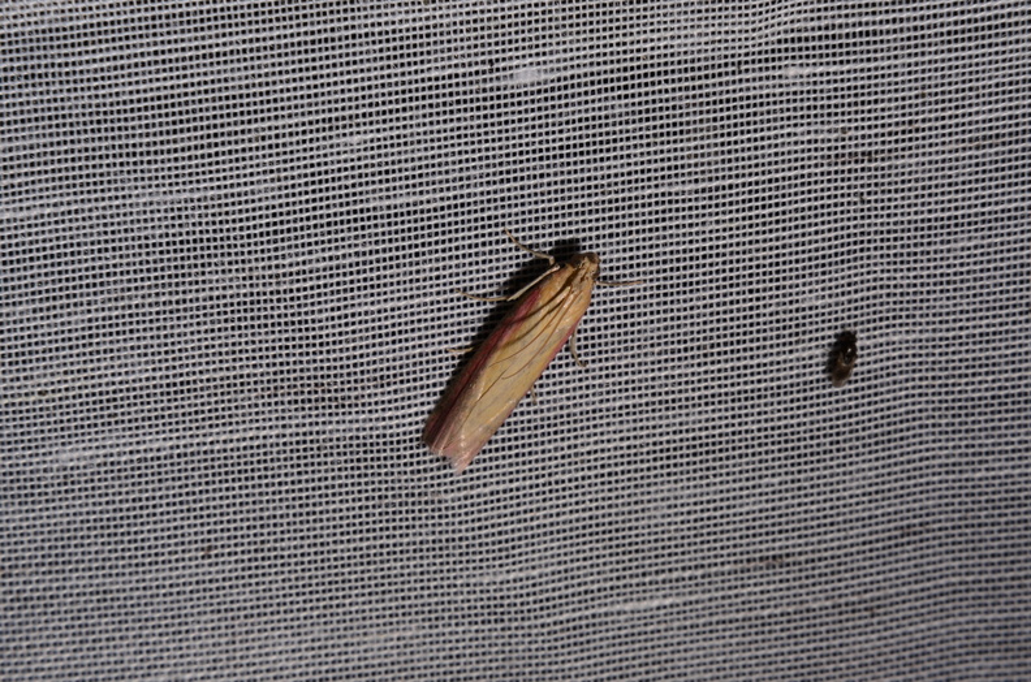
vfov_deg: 10.7
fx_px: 3643
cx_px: 516
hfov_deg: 16.1
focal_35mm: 128
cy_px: 341
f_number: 25
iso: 100
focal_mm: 85
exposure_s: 1/60
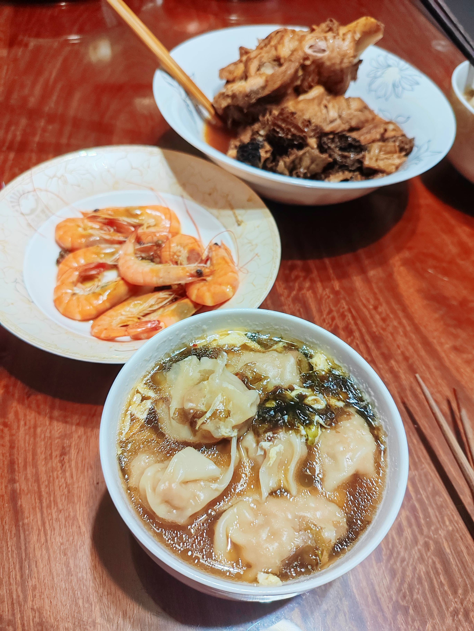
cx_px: 237
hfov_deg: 51.4
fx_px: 493
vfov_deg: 65.3
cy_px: 316
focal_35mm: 27
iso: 1000
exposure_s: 1/50
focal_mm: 6.14
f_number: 1.8
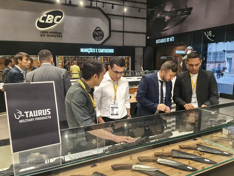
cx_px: 114
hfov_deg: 65.3
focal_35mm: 27
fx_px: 182
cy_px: 101
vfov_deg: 51.1
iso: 1250
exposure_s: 1/60
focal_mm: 6.18
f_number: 1.65
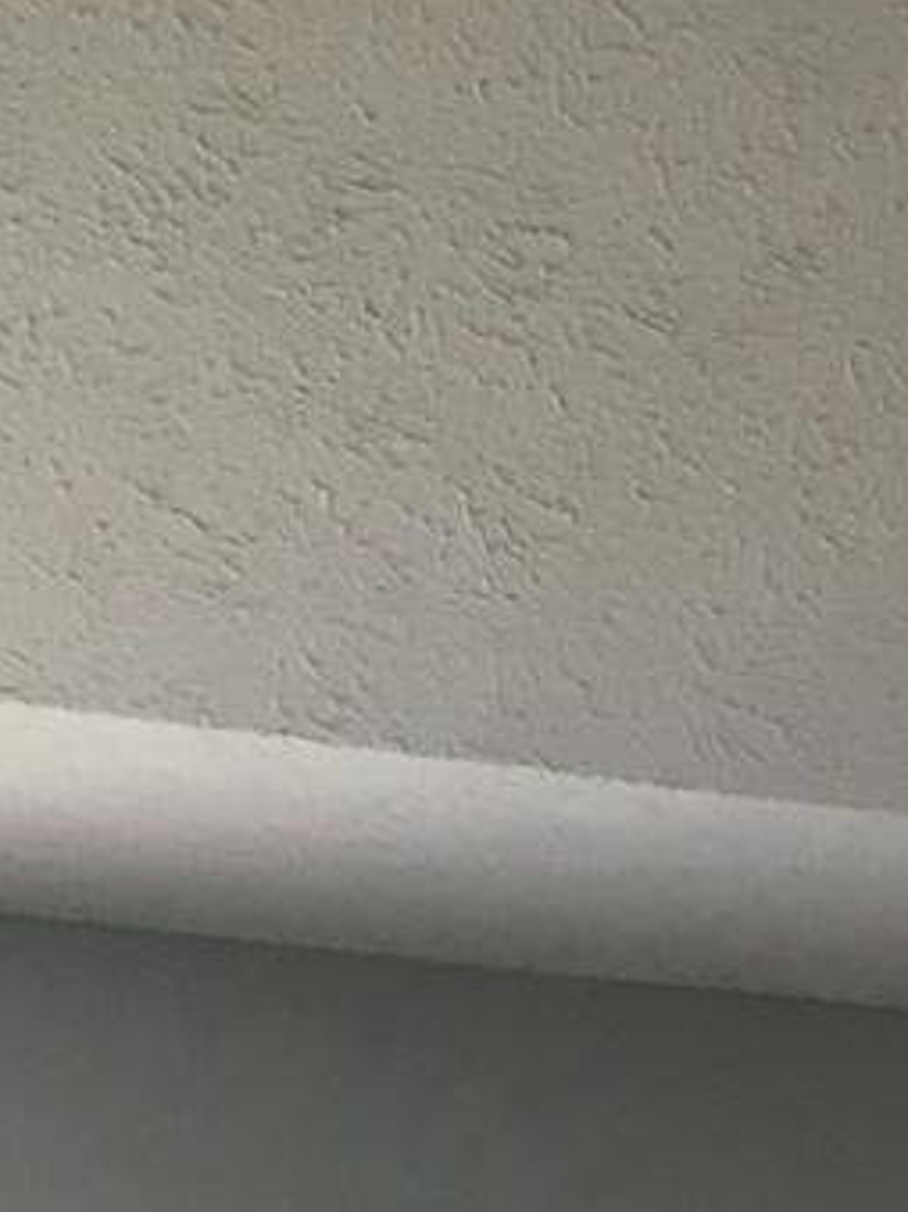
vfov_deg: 10.5
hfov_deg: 8.5
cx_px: 1419
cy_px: 2563
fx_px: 5984
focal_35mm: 171
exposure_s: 1/30
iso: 64
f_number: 2.2
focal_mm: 4.15
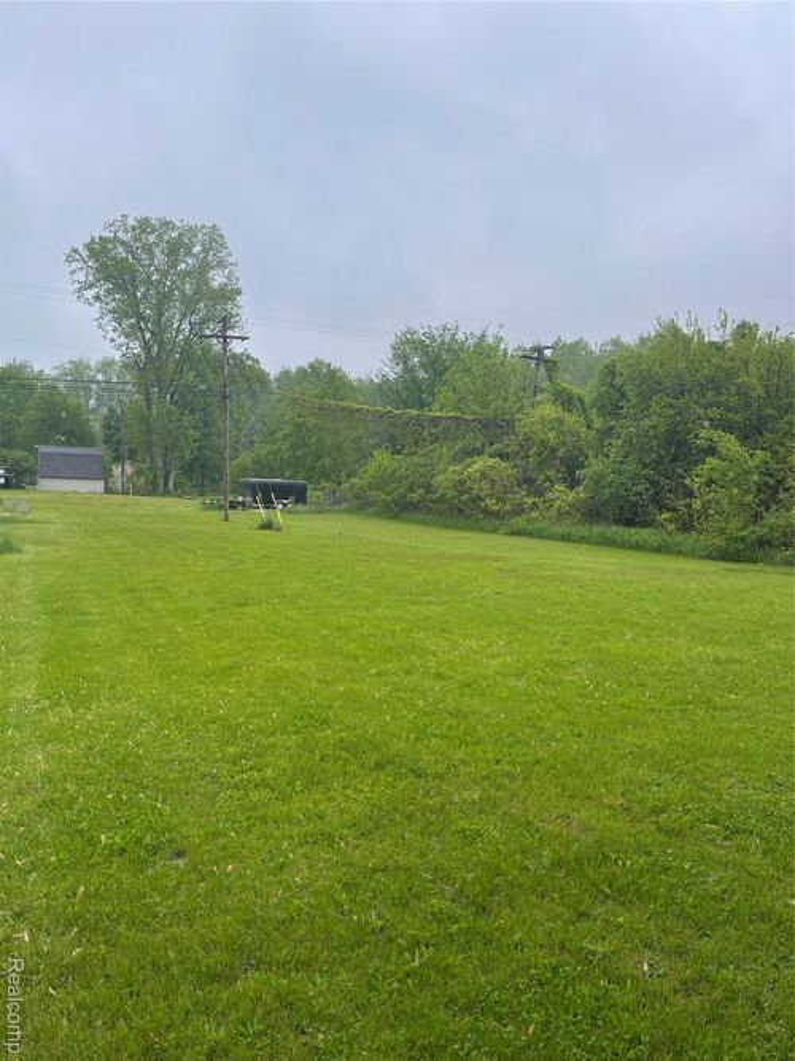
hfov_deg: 54.9
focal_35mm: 25
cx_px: 398
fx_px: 766
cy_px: 530
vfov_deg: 69.4
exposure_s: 1/618
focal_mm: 5.1
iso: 32
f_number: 1.6
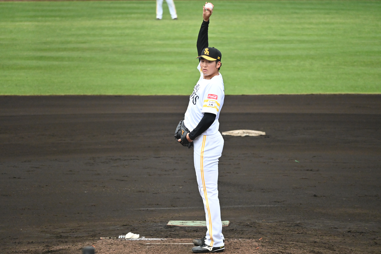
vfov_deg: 3.7
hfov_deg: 5.5
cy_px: 127
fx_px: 3968
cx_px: 190
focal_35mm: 375
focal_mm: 250
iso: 3200
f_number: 6.3
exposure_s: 1/1600
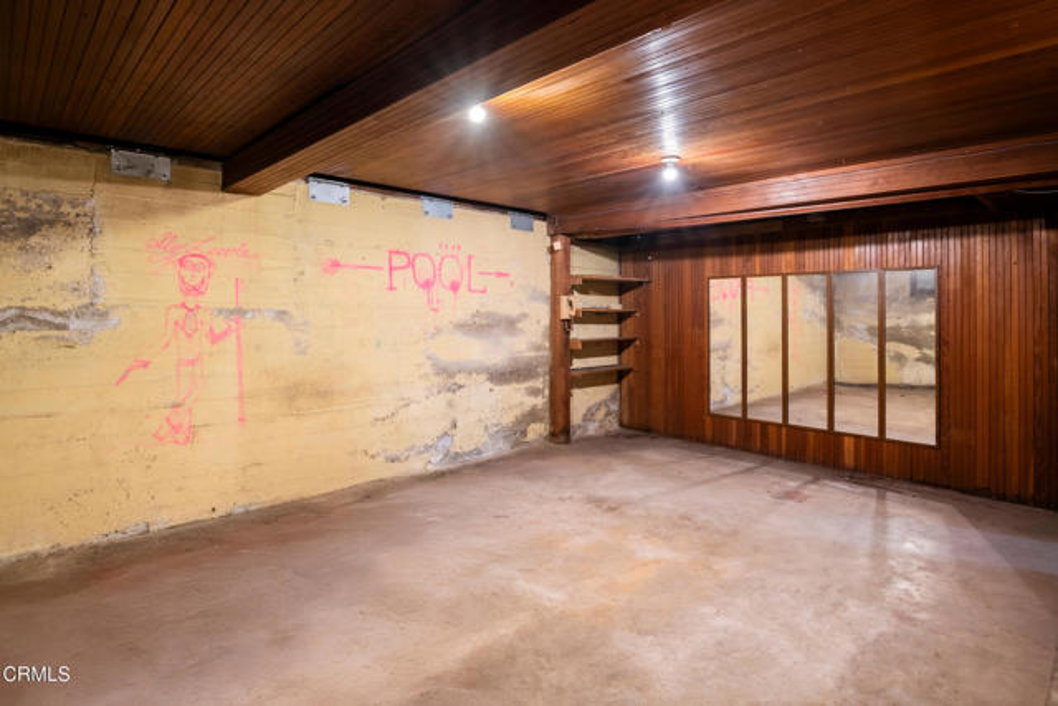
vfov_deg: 53.2
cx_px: 529
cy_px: 353
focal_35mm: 24
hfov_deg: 73.7
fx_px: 705
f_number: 9
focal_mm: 24
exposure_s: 1.6
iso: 160
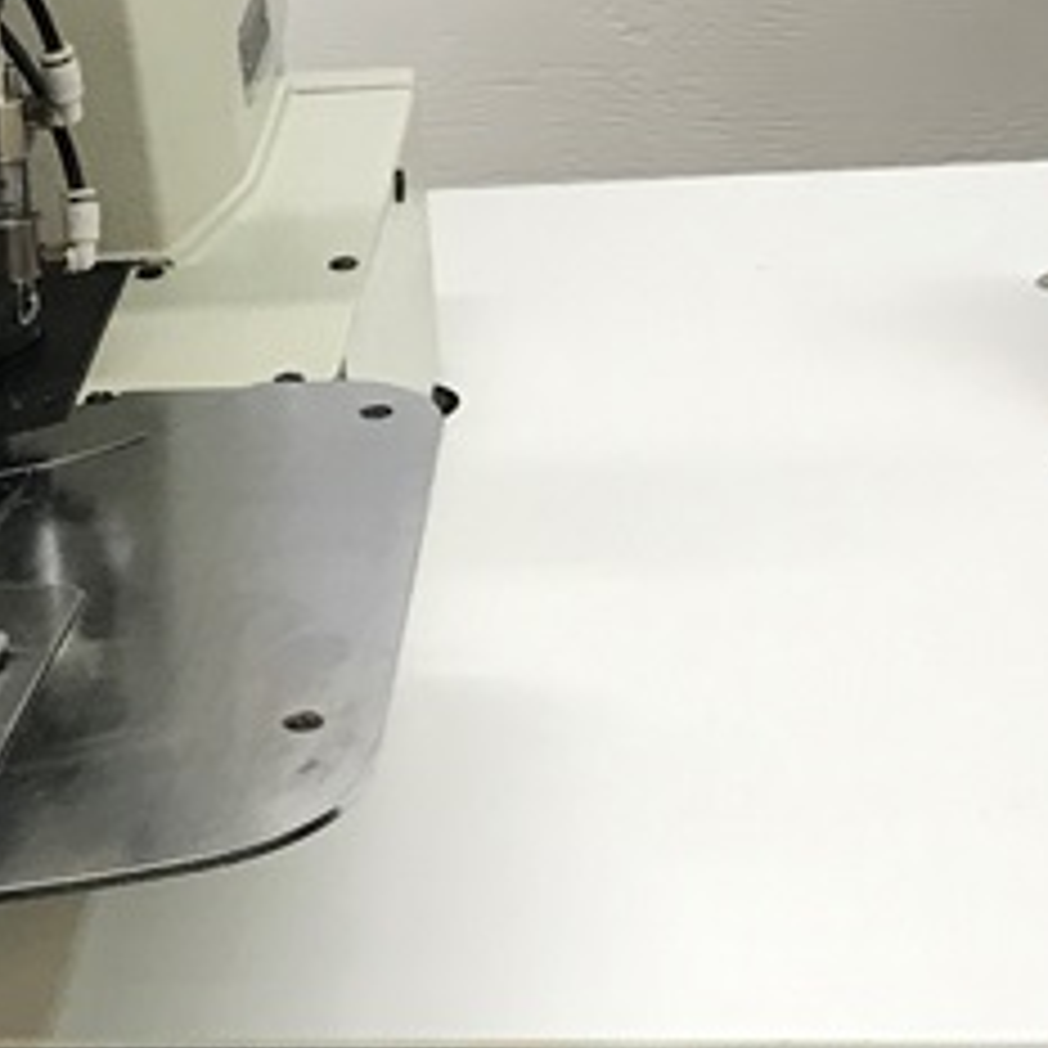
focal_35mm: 109
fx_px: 3733
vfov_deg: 15.9
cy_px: 774
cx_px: 36
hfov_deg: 15.7
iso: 25
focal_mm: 3.99
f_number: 1.8
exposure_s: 1/30
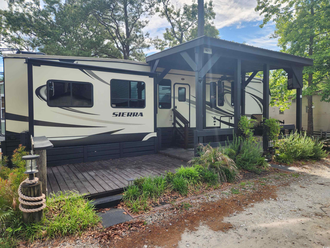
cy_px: 124
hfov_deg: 73.9
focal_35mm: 23
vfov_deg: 58.9
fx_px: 219
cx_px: 165
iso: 20
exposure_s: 1/585
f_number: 1.8
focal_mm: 5.4
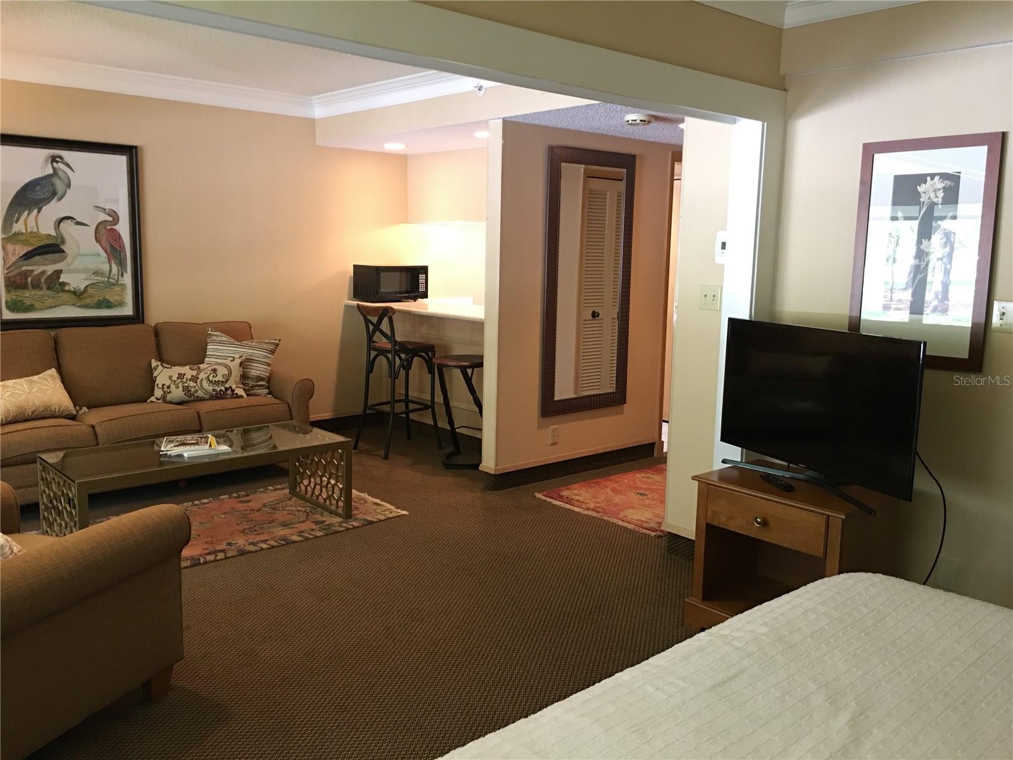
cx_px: 506
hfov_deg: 61.7
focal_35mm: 29
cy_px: 380
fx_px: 849
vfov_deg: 48.2
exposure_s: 1/15
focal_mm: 4.15
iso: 80
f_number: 2.2
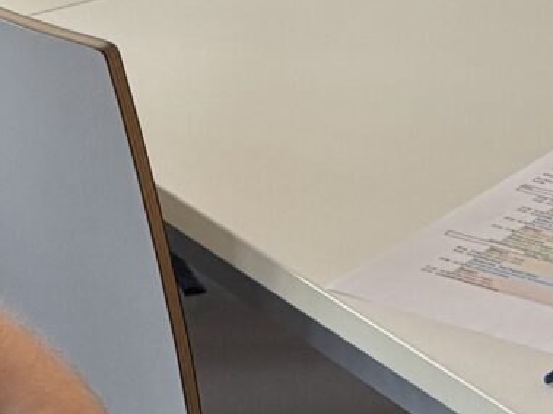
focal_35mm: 162
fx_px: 2587
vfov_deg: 8.0
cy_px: -784
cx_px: 839
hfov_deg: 11.7
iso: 160
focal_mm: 6.76
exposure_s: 1/121
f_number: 1.78
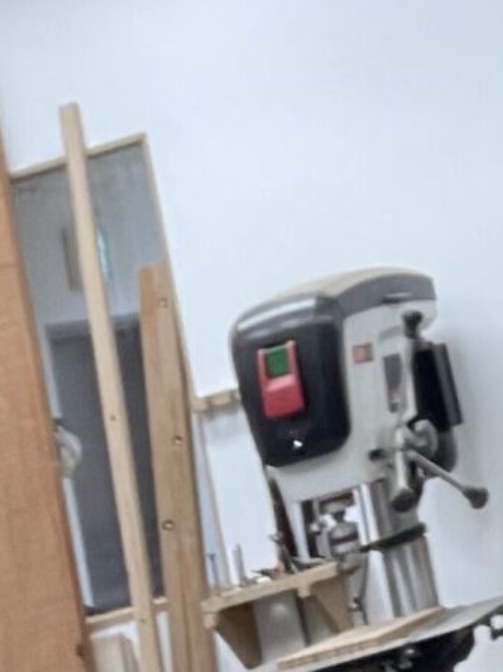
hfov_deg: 10.9
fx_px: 2501
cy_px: -412
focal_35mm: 129
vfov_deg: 14.1
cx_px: 812
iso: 250
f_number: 2.2
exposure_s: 1/60
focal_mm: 2.71
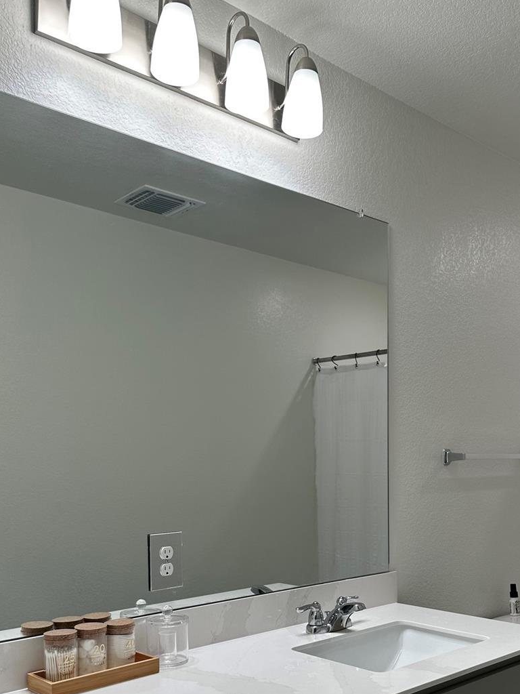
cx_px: 302
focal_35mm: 36
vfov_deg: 49.8
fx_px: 721
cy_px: 497
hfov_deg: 39.5
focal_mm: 6.86
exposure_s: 1/125
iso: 50
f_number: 1.78
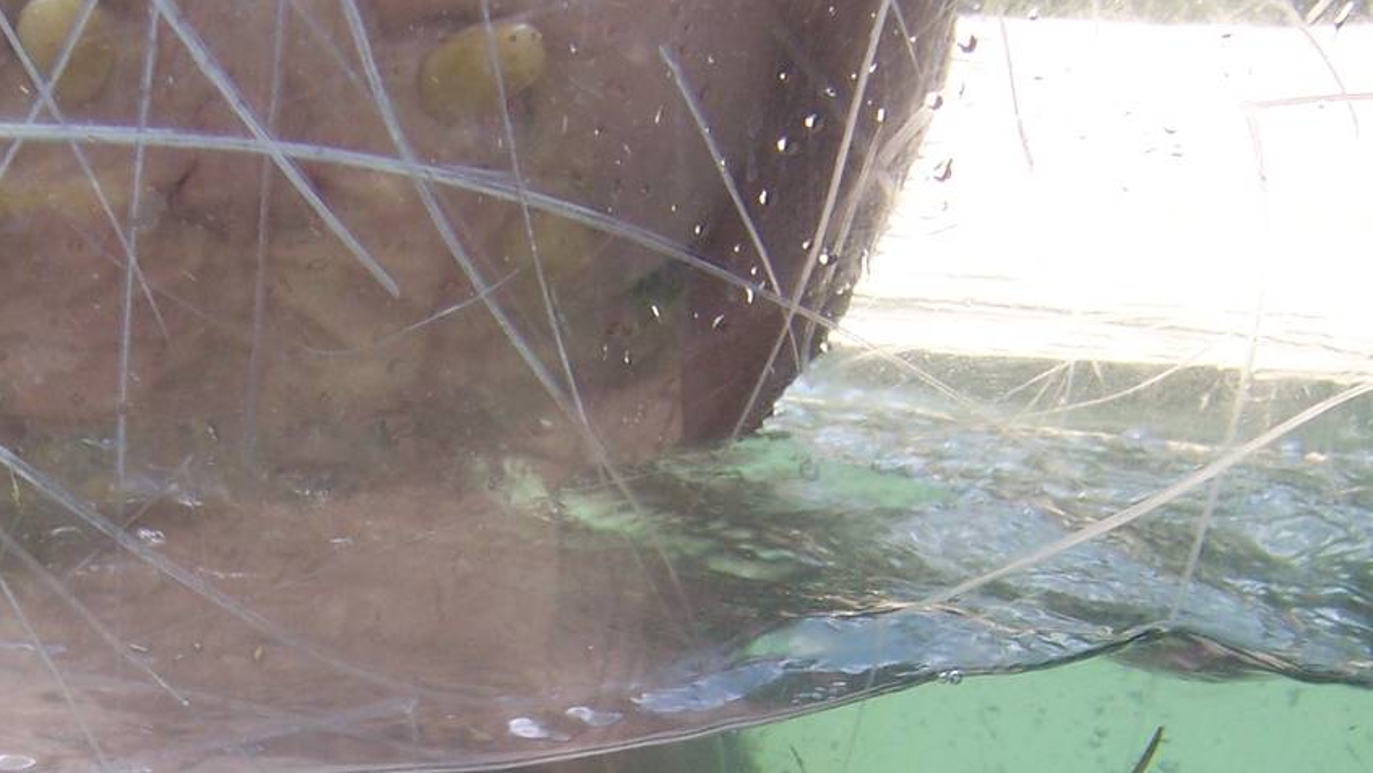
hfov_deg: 30.5
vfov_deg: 17.0
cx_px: 334
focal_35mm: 68
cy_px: 919
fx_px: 2476
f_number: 3.4
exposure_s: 1/180
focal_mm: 5.5
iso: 80
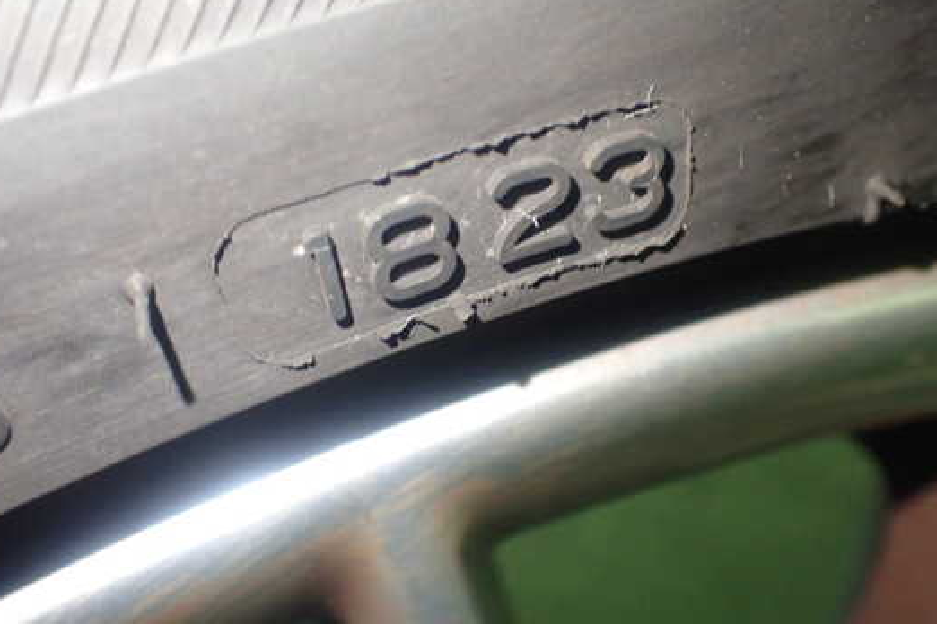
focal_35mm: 43
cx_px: 485
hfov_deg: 45.4
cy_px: 282
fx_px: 1119
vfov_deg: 31.2
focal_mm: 6.37
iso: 640
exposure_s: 1/40
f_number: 2.5
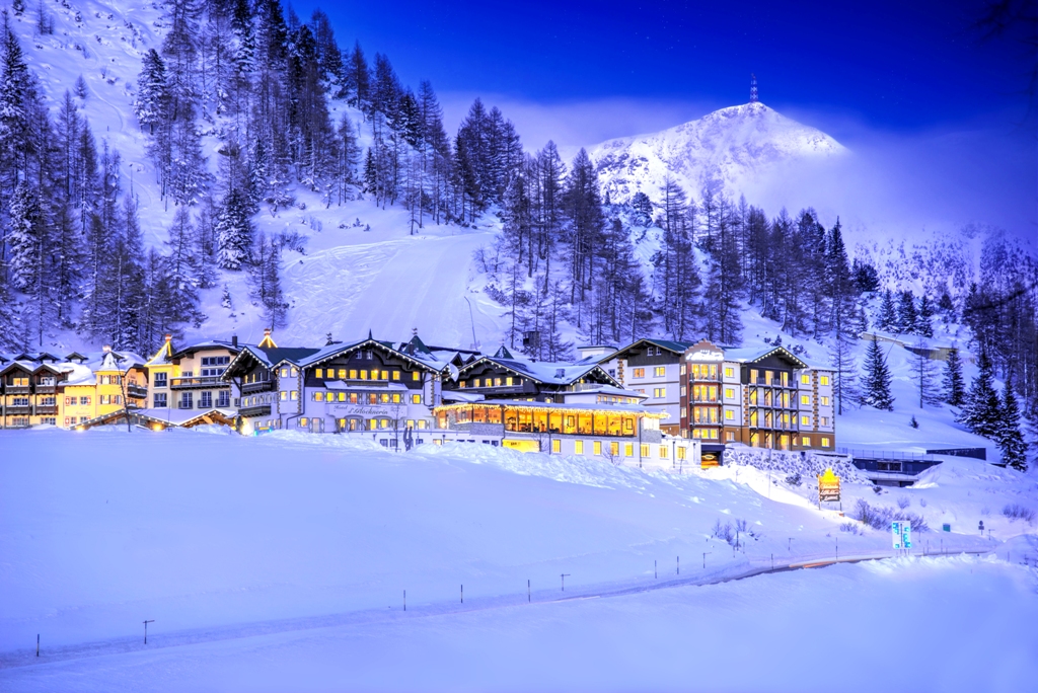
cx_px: 519
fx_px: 3462
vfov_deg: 11.4
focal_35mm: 120
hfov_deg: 17.1
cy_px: 346
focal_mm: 120
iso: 100
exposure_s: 4
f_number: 5.6
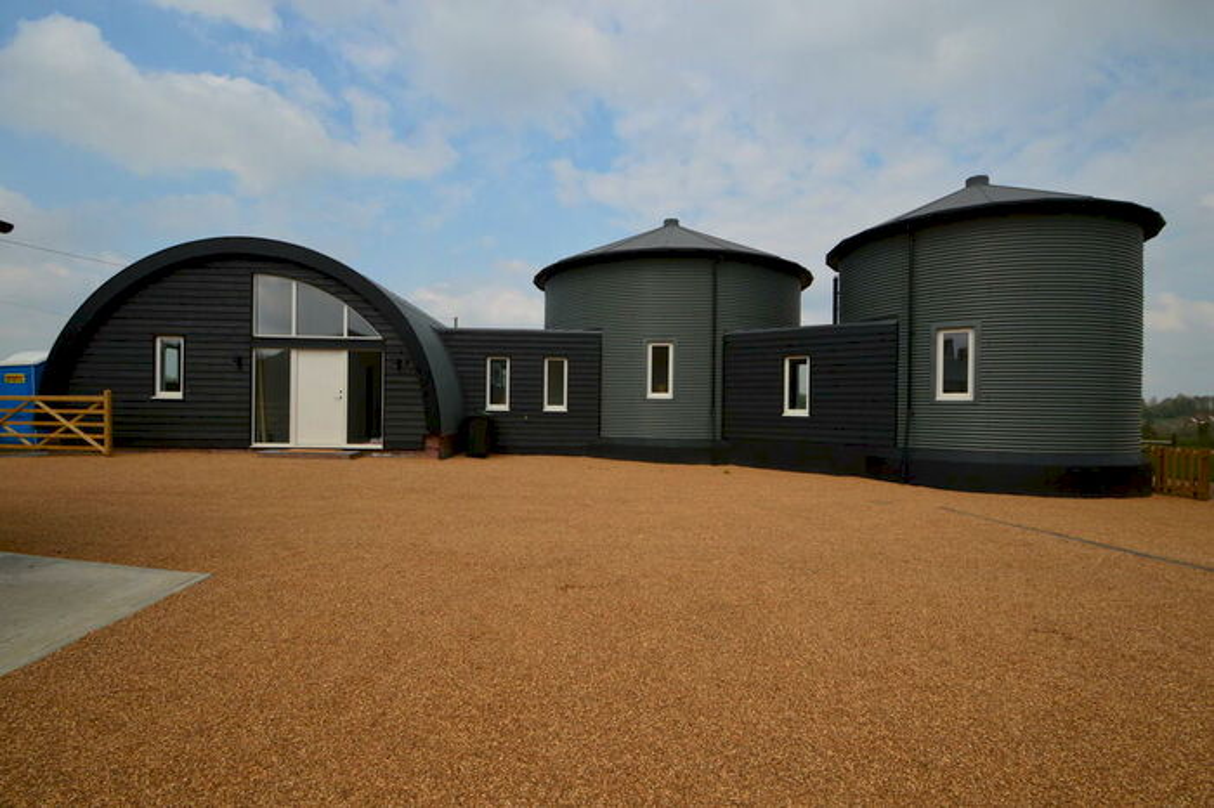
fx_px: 556
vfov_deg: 72.0
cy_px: 404
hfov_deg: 95.0
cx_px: 607
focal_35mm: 16
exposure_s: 1/500
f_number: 11
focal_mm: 11
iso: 320
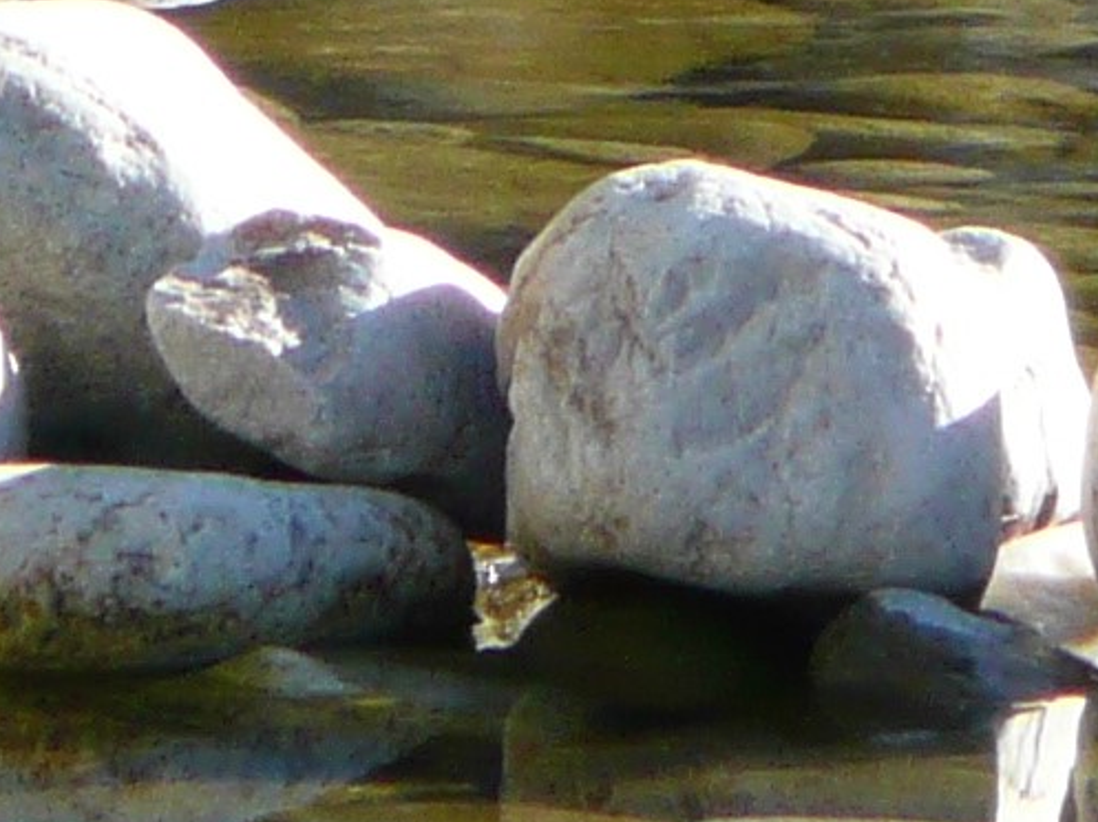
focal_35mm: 1732
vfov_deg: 0.9
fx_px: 54898
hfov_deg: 1.1
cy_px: -530
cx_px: 873
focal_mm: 46
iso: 100
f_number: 4.9
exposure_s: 1/160
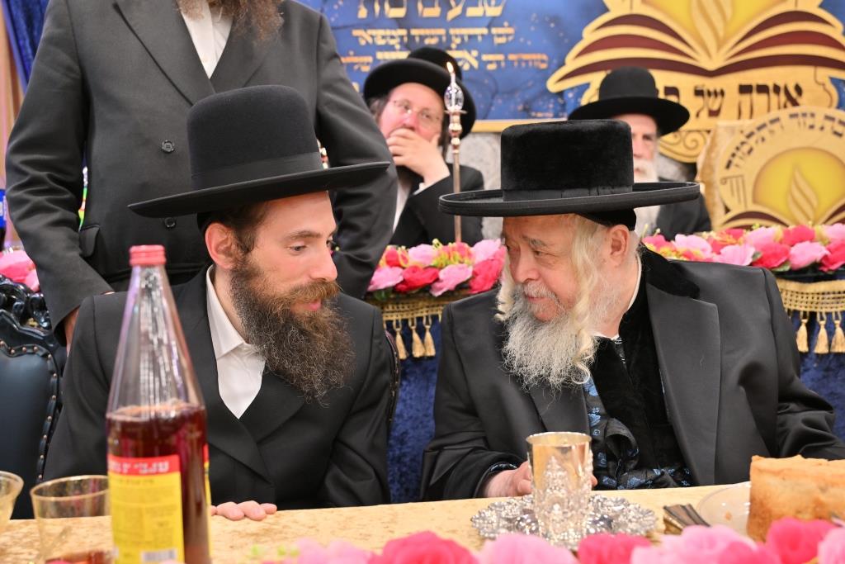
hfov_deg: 51.9
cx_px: 422
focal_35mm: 37
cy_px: 282
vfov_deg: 36.0
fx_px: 869
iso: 640
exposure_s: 1/160
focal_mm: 37
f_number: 4
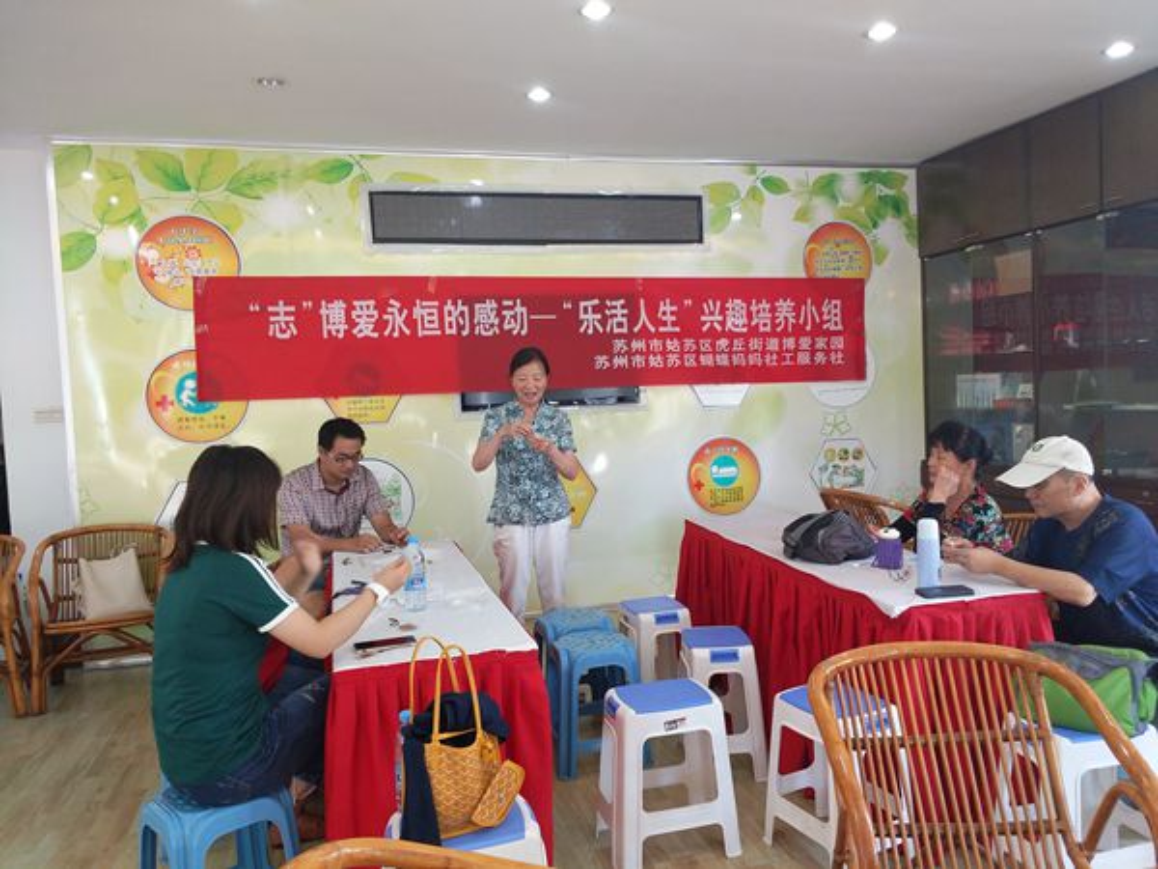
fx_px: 836
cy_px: 434
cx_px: 579
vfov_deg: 54.9
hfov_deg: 69.4
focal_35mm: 25
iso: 125
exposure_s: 1/50
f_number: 1.7
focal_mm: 4.32
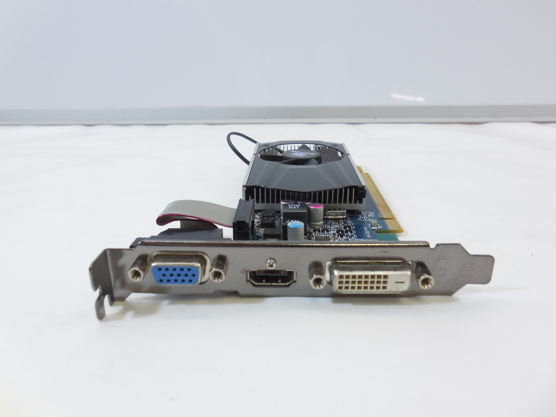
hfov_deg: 67.3
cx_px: 278
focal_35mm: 26
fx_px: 418
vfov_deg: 53.1
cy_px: 208
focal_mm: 4.6
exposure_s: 1/40
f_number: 3.5
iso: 125
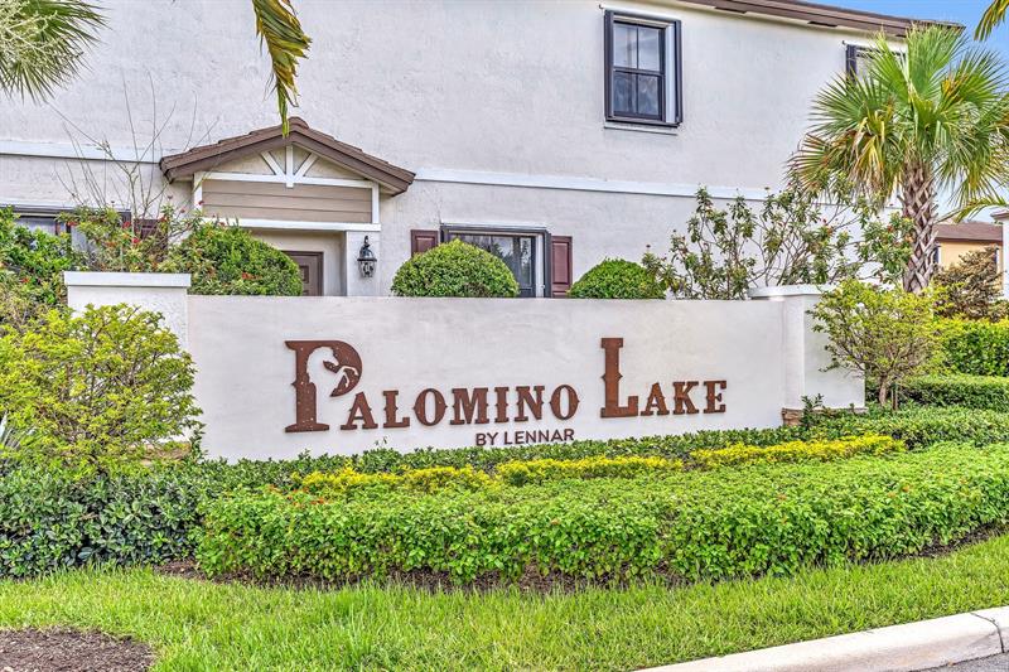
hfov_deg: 58.7
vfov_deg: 41.1
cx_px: 504
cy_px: 336
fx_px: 897
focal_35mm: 32
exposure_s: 1/320
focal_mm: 32
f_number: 8
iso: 200
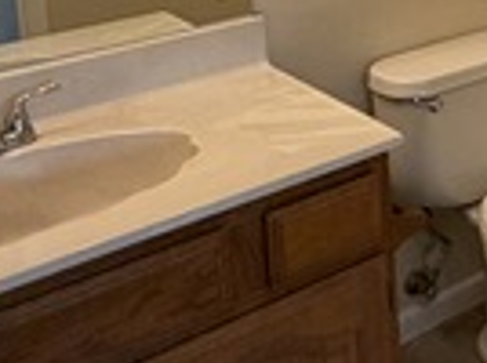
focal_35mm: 67
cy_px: -145
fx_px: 941
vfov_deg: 19.6
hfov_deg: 22.7
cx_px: 763
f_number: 2.2
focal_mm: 2.22
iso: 160
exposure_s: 1/60
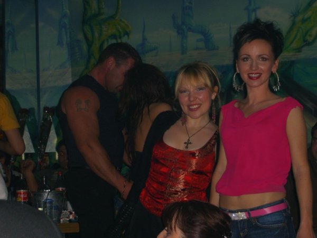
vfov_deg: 18.4
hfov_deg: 24.4
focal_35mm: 80
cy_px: 119
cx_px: 158
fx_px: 733
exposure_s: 1/60
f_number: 4.4
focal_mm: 16.6
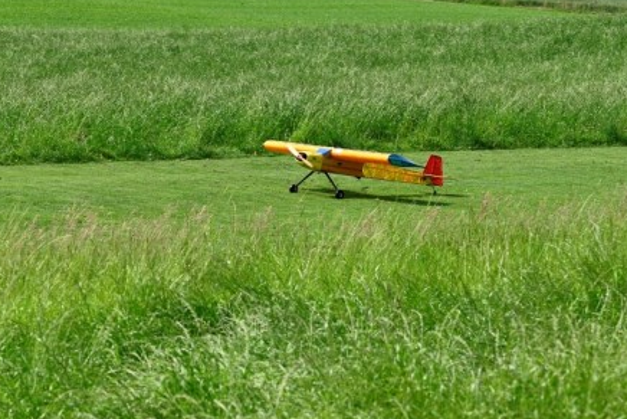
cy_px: 134
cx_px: 362
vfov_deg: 6.3
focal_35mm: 217
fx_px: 3775
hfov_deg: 9.5
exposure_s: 1/800
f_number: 8
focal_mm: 105
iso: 320
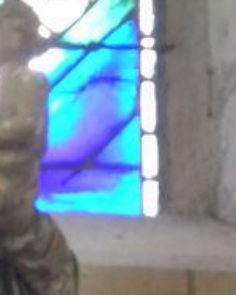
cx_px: -111
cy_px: 443
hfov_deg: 9.6
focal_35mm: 157
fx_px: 1369
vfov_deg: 11.7
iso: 250
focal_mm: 7.6
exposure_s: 1/4
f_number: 3.4
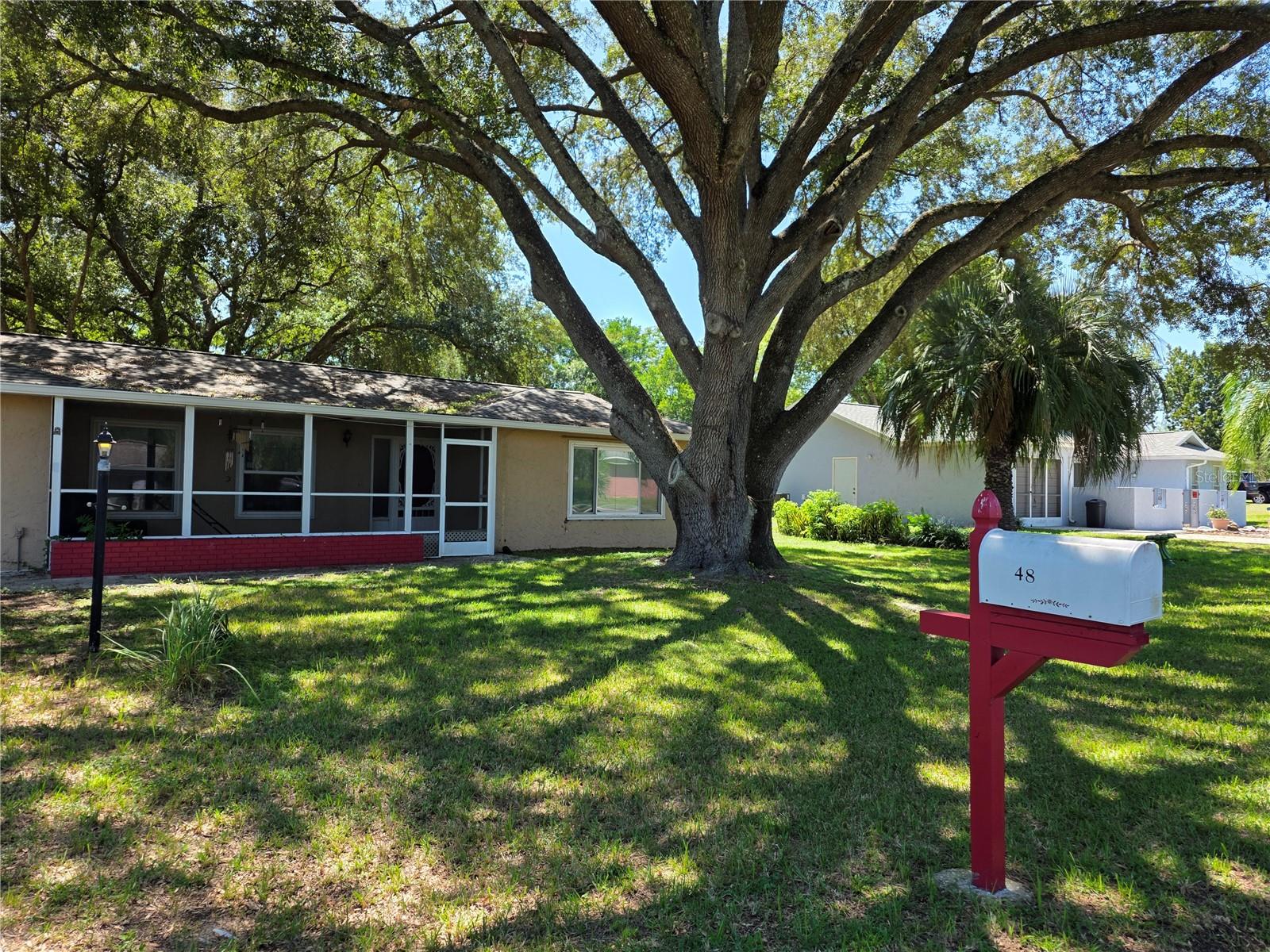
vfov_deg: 58.9
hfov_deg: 73.9
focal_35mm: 23
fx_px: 844
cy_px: 476
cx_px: 635
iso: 80
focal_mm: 6.25
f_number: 1.7
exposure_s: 1/1718
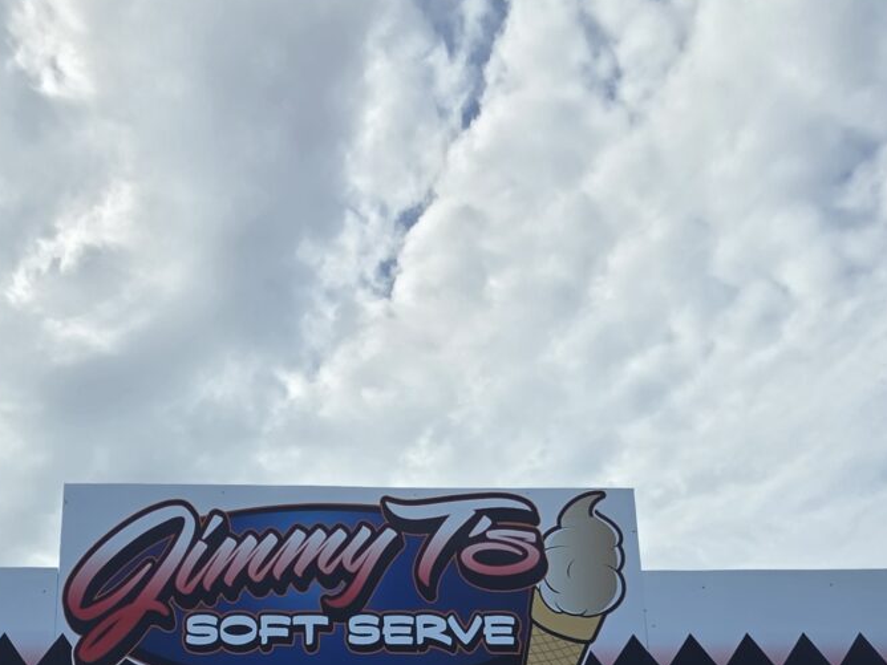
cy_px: 842
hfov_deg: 49.6
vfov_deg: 31.0
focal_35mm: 37
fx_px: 948
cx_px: 328
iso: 40
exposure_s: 1/2222
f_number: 1.9
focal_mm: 2.2
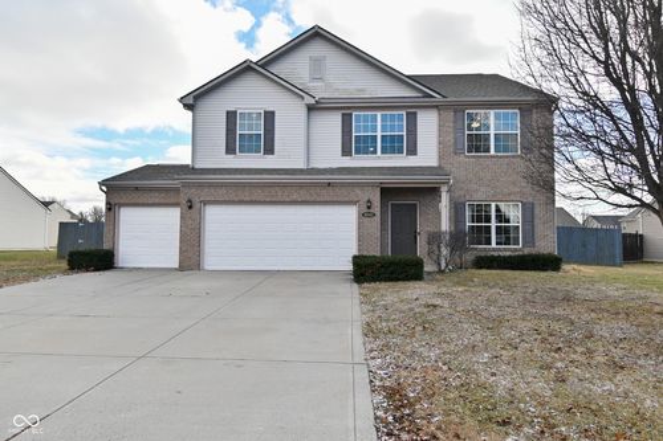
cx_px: 332
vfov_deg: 36.8
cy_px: 220
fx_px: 663
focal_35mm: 36
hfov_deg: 53.1
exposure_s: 1/800
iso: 200
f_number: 6.3
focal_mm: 24
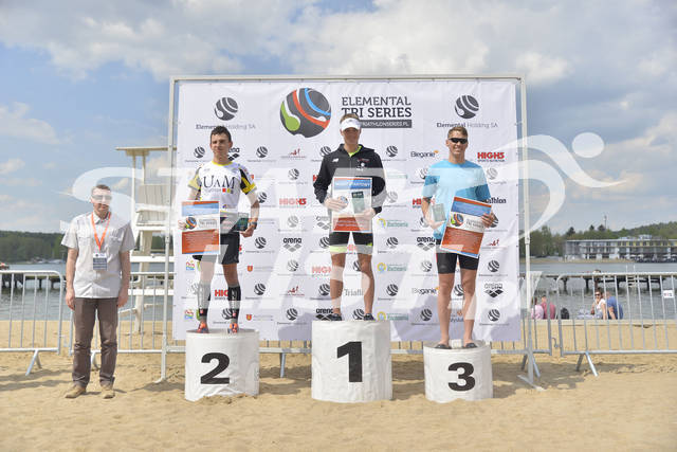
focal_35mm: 35
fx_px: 658
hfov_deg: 54.4
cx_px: 338
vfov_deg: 37.9
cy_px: 226
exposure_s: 1/4000
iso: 200
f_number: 4
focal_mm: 35
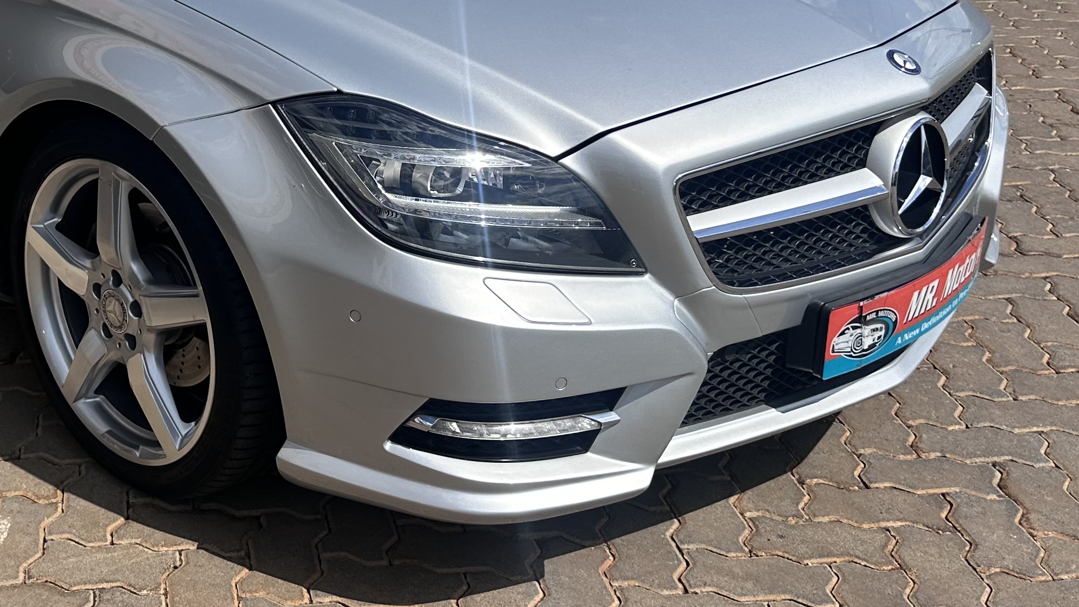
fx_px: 1516
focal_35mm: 53
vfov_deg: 22.3
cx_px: 228
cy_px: 98
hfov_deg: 37.8
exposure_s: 1/7042
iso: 80
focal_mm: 6.86
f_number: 1.78
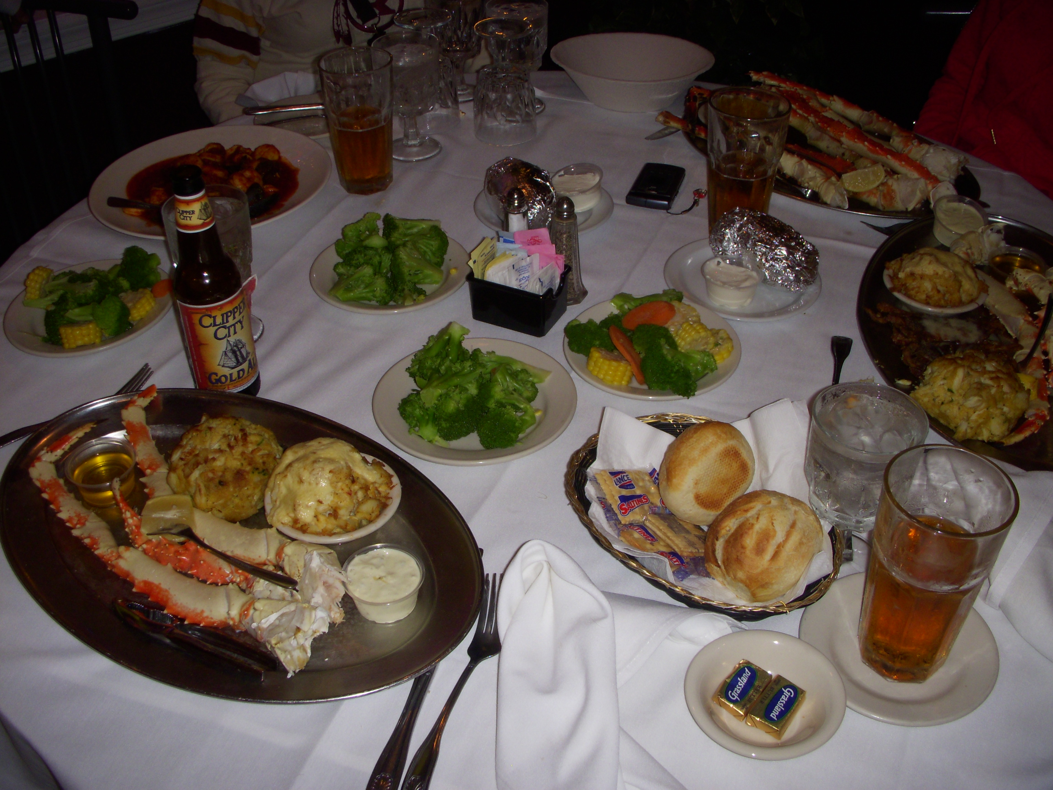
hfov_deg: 49.0
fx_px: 1156
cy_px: 395
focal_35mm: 38
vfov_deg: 37.7
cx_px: 526
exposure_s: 1/30
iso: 100
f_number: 3.3
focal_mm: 6.3
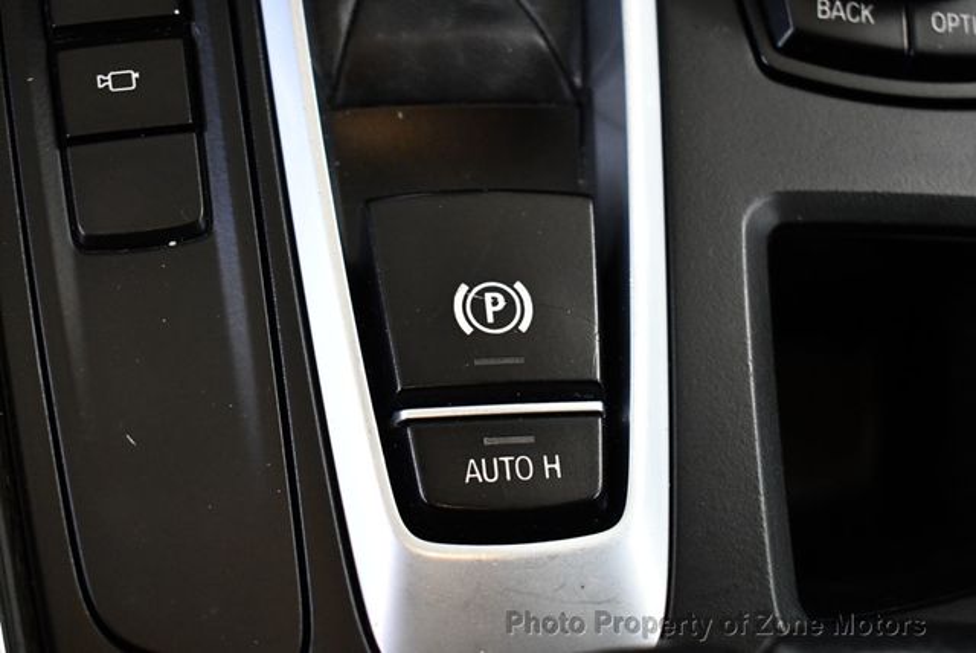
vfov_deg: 21.3
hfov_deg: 31.4
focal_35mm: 64
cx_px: 488
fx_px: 1737
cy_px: 326
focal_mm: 32
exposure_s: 1/125
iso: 3200
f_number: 4.5
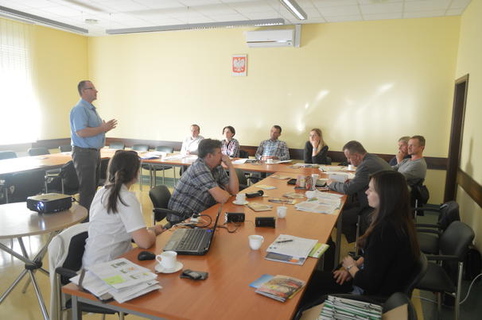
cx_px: 241
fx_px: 361
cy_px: 160
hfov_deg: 67.4
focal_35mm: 27
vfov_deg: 47.9
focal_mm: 18
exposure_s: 1/15
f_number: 4
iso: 400
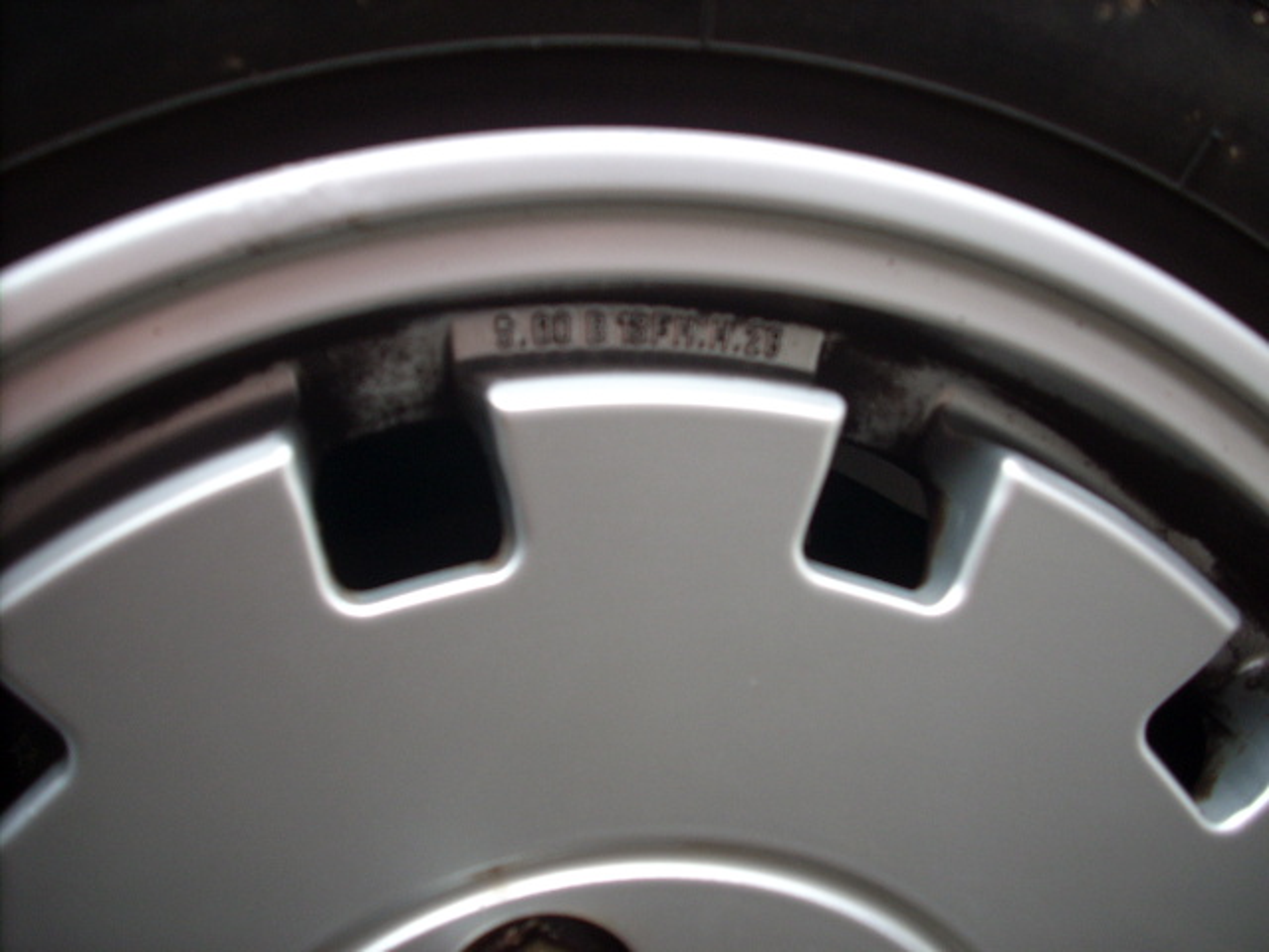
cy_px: 476
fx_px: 1356
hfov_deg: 50.1
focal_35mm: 37
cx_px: 634
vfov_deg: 38.7
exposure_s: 1/30
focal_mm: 6.2
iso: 73
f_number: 2.8
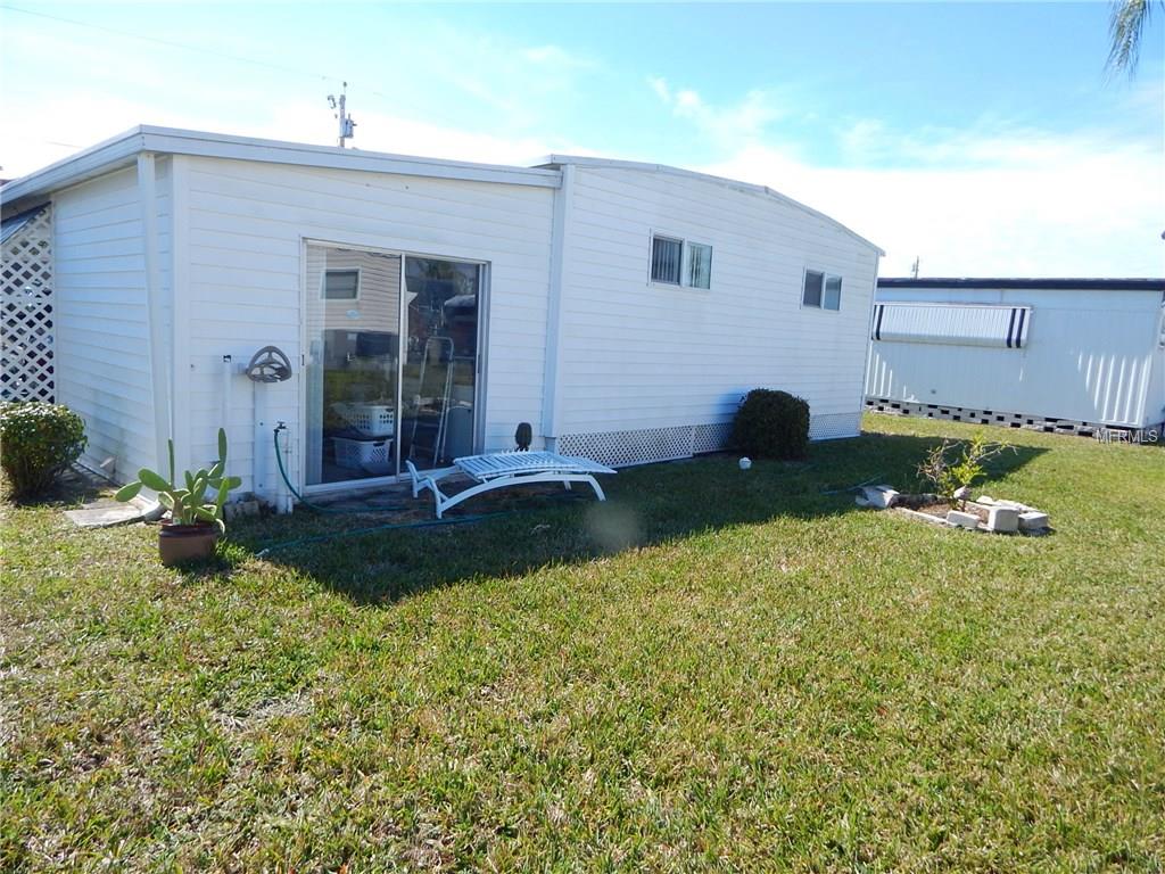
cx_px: 582
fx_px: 740
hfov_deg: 76.4
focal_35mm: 22
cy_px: 437
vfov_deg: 61.1
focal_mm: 4
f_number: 3
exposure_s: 1/1250
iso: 125
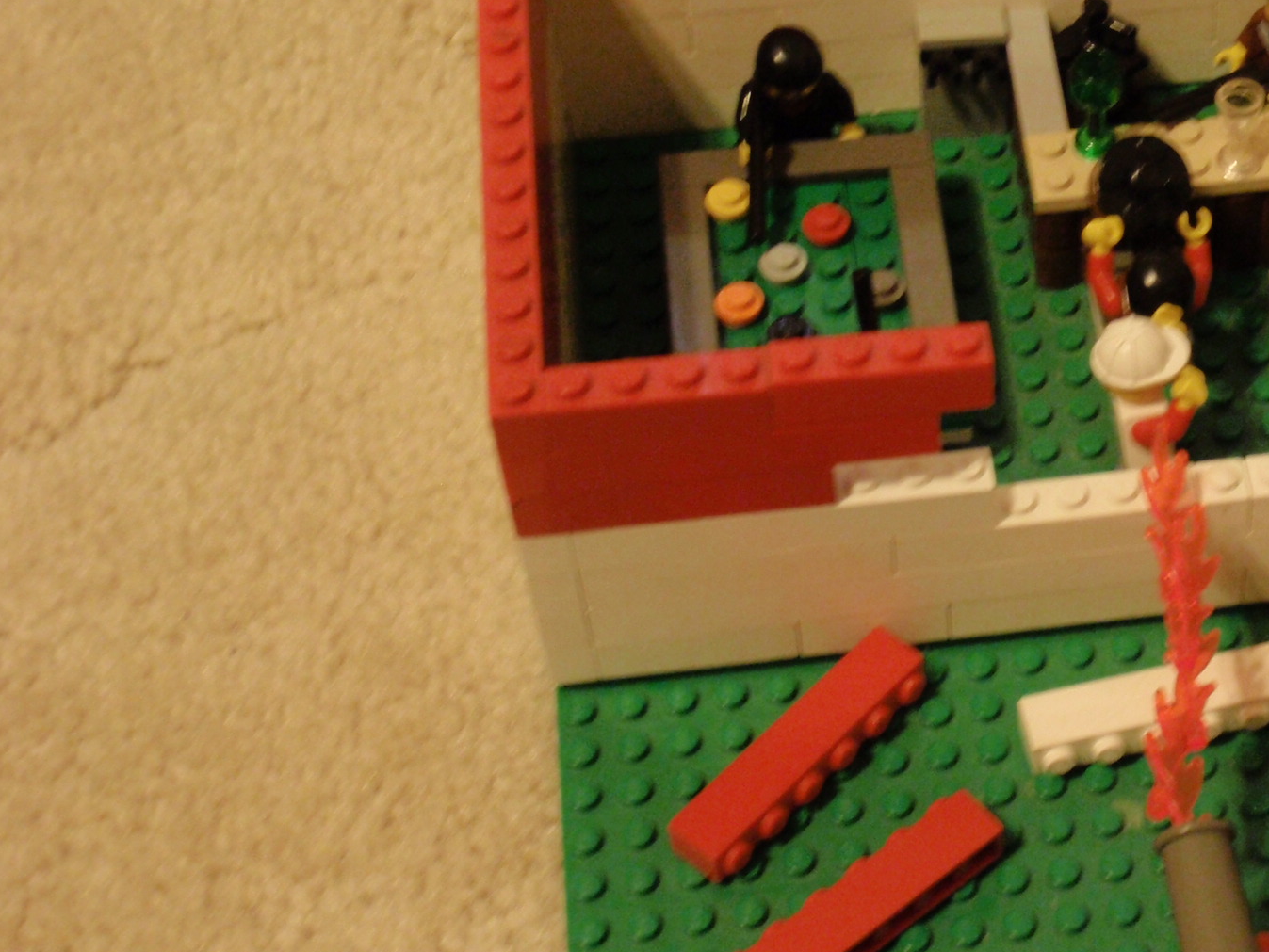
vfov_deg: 19.4
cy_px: 439
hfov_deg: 24.8
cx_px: 1157
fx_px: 2787
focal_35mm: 76
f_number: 3.9
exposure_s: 1/6
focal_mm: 7.25
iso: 200
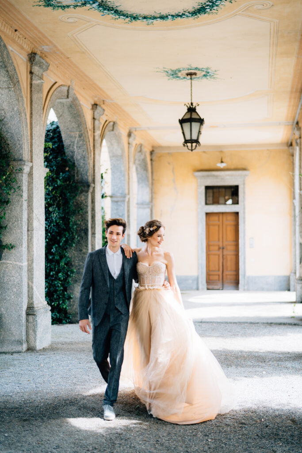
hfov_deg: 27.0
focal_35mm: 50
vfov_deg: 39.6
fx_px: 629
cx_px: 151
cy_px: 226
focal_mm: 50
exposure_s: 1/1250
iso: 200
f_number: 1.4
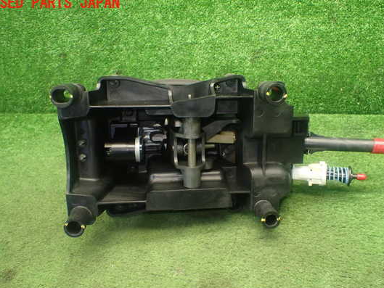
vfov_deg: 41.8
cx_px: 205
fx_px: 377
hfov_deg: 53.9
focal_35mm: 34
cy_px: 157
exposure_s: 1/60
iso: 800
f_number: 2.3
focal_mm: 5.4
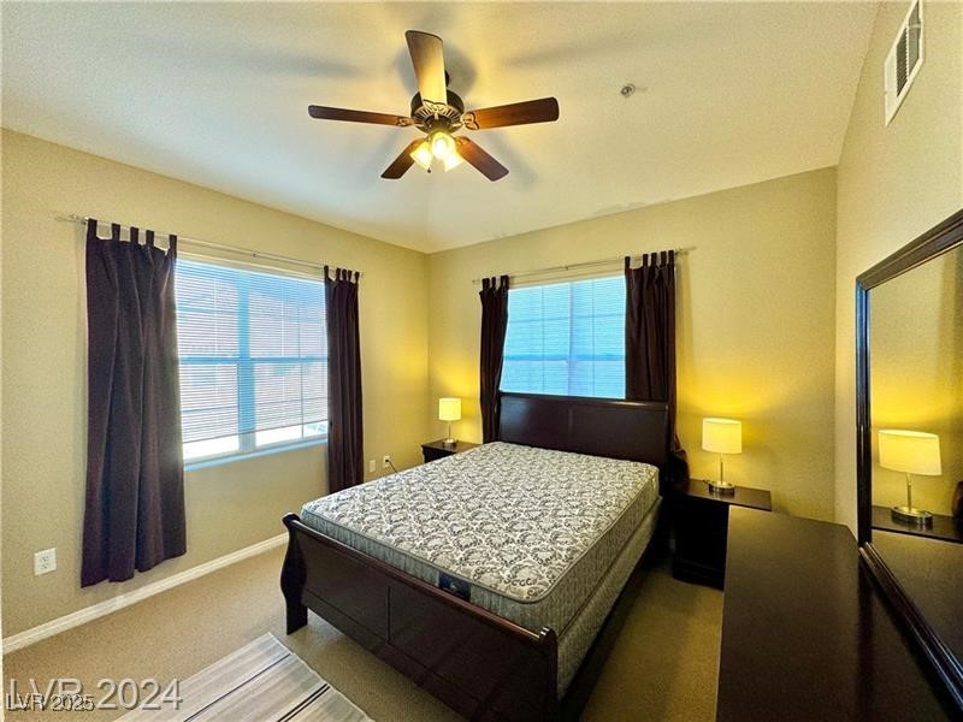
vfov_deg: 85.7
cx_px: 482
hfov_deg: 102.1
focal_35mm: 14
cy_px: 361
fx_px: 389
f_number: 2.2
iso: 125
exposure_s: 1/99
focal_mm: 2.22
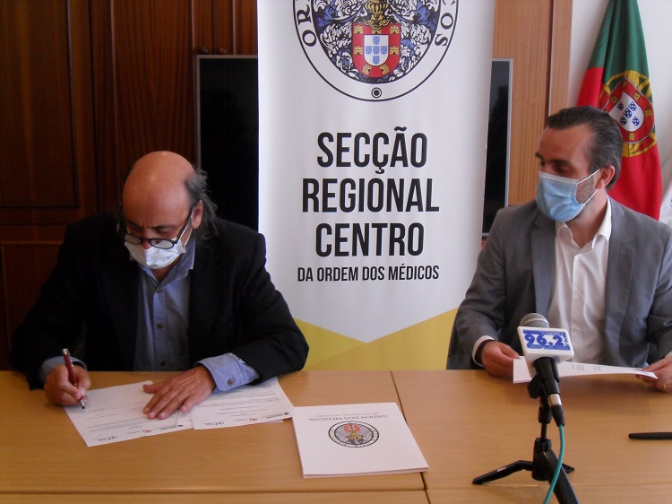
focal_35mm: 46
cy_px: 252
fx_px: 893
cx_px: 336
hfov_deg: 41.3
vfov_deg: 31.5
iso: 400
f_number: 3.8
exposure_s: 1/45
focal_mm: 8.2
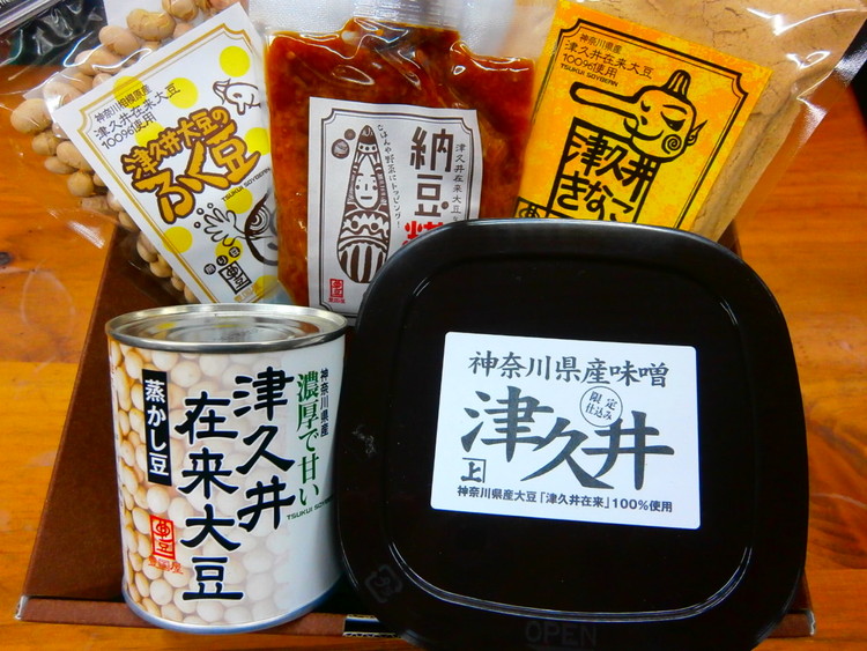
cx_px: 434
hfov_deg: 67.3
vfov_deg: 53.1
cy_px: 326
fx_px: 651
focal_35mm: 26
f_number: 2.8
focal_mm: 4.7
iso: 200
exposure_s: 1/30
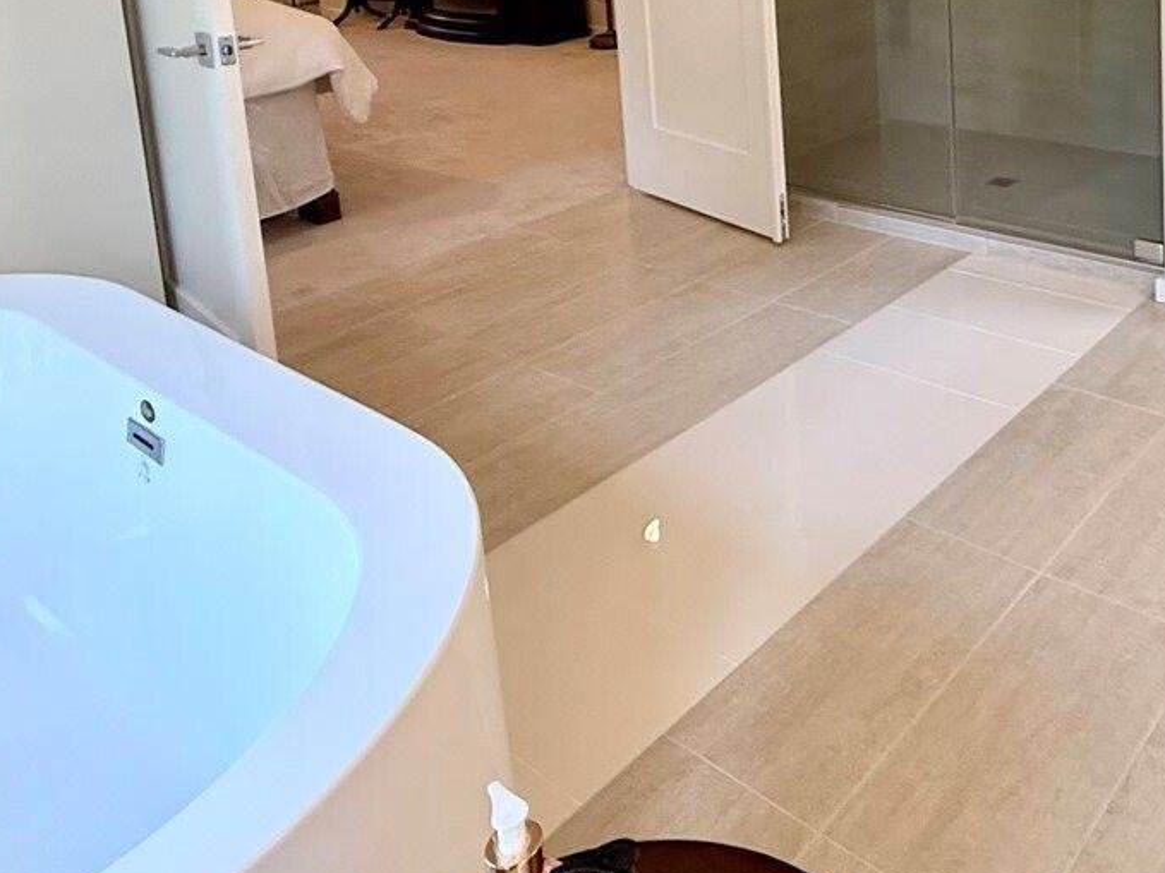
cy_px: -22
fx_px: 1110
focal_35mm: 33
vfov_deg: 37.7
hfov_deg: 51.6
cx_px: 944
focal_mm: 2.22
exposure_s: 1/120
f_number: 2.2
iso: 160
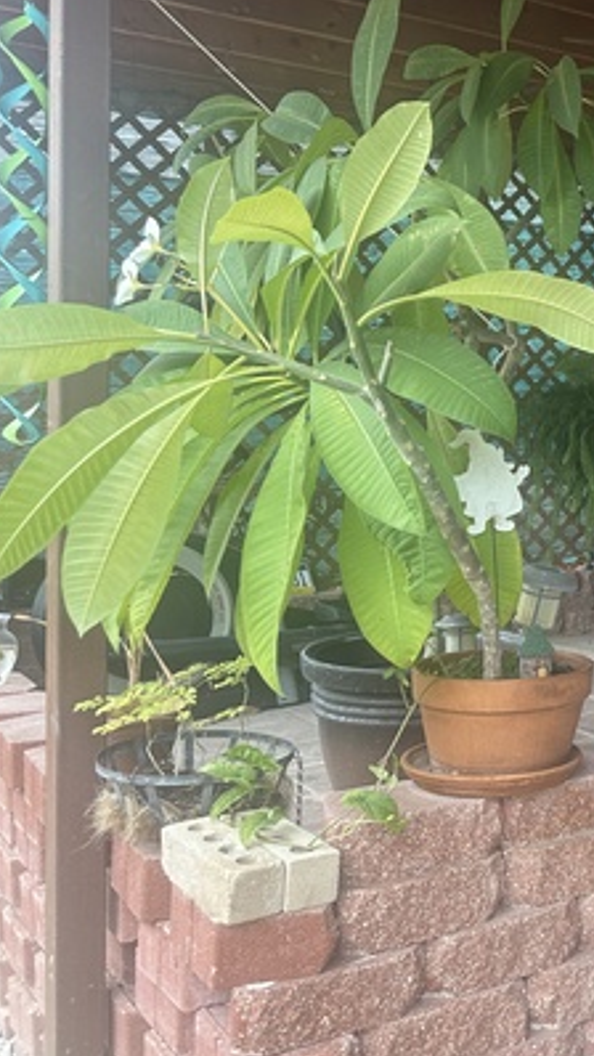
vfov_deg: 48.3
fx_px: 1176
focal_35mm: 42
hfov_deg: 24.2
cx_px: 809
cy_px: 467
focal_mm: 6.86
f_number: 1.78
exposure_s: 1/121
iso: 100
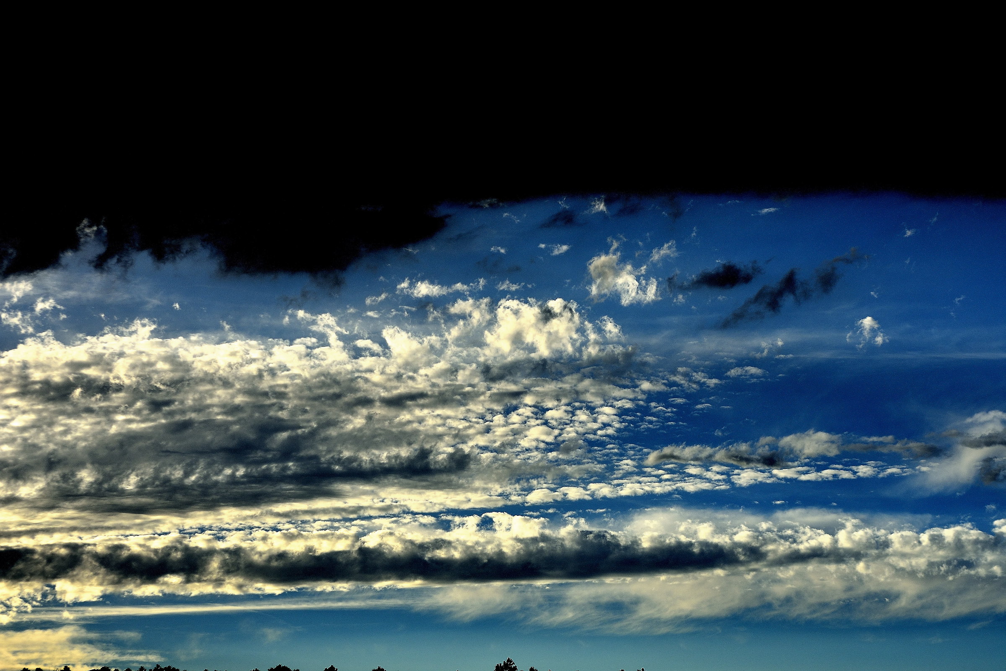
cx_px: 503
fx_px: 2934
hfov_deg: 19.5
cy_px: 336
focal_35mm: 105
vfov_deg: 13.0
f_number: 5.6
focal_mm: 70
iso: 125
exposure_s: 1/500
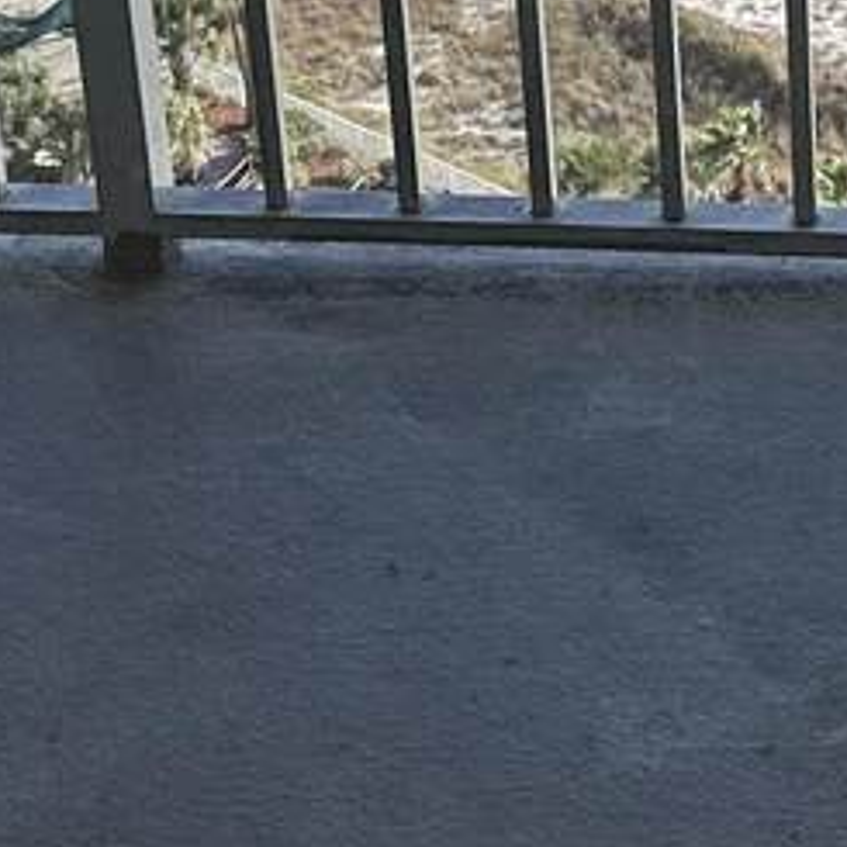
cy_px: -114
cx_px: 1030
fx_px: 3073
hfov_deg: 15.1
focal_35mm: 111
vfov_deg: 15.2
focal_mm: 6.86
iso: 80
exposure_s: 1/1171
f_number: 1.78
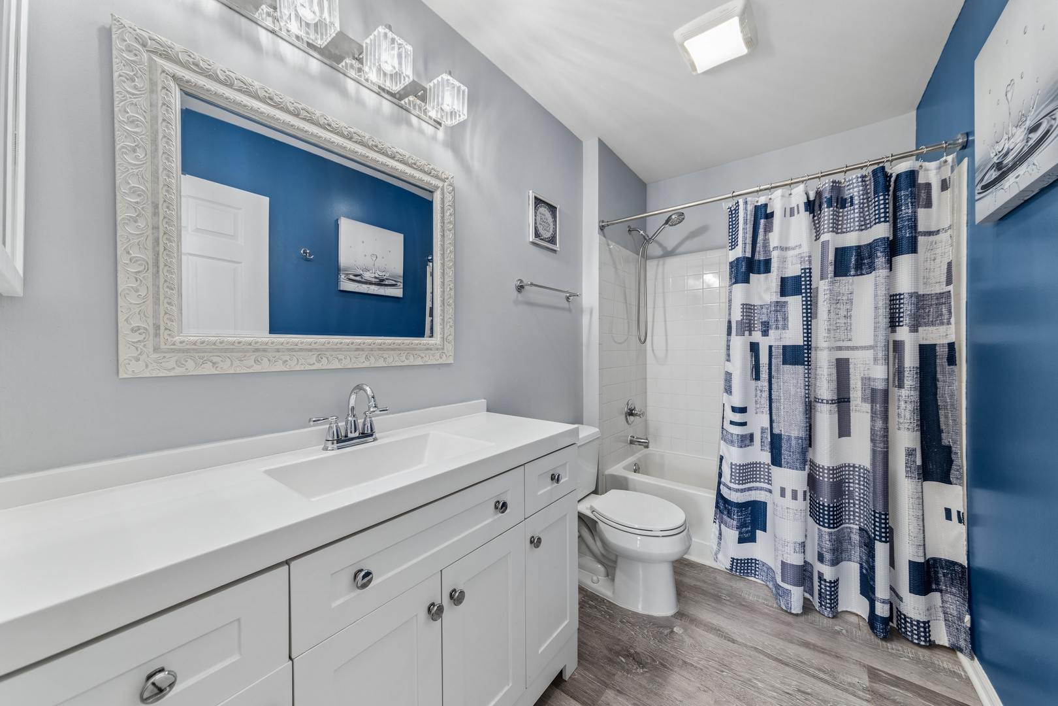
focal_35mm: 12
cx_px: 529
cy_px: 353
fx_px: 353
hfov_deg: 112.6
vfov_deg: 90.0
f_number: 10
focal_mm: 12
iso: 160
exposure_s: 1/6
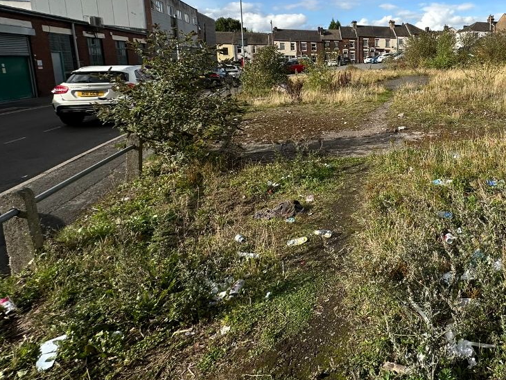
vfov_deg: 57.1
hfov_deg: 66.2
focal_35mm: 23
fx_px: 336
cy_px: 114
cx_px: 414
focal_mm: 2.22
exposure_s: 1/1319
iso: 50
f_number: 2.2
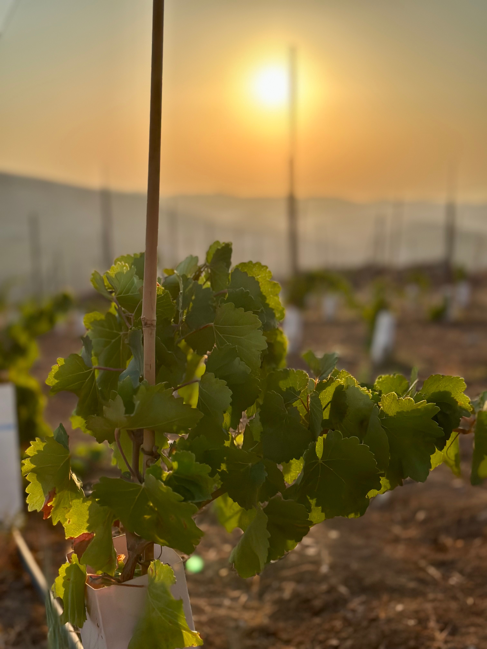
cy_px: 324
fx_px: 900
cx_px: 244
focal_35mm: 48
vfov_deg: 39.7
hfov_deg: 30.3
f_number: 1.78
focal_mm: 6.86
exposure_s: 1/9804
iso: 100
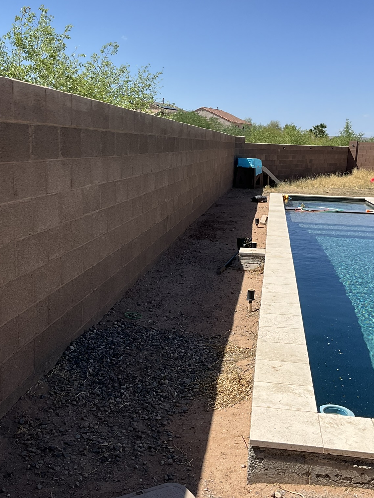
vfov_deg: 47.9
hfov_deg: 36.8
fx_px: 562
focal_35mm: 39
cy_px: 255
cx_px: 195
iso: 25
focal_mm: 3
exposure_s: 1/2427
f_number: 1.8
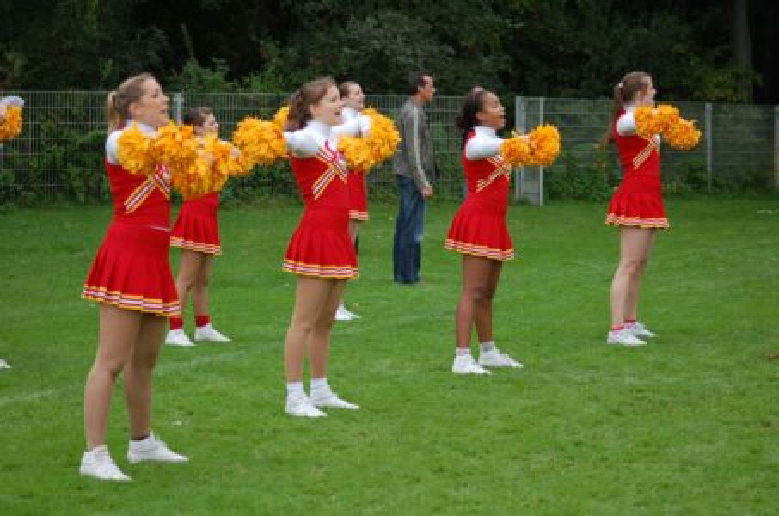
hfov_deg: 19.5
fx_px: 2267
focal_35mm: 105
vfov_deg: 13.0
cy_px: 258
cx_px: 390
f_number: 4
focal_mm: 70
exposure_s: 1/500
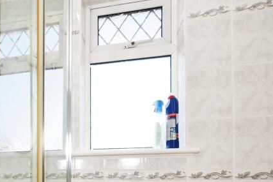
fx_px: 273
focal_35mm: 36
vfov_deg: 34.4
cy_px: 171
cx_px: 47
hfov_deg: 49.4
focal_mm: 10
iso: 400
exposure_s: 1/60
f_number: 8
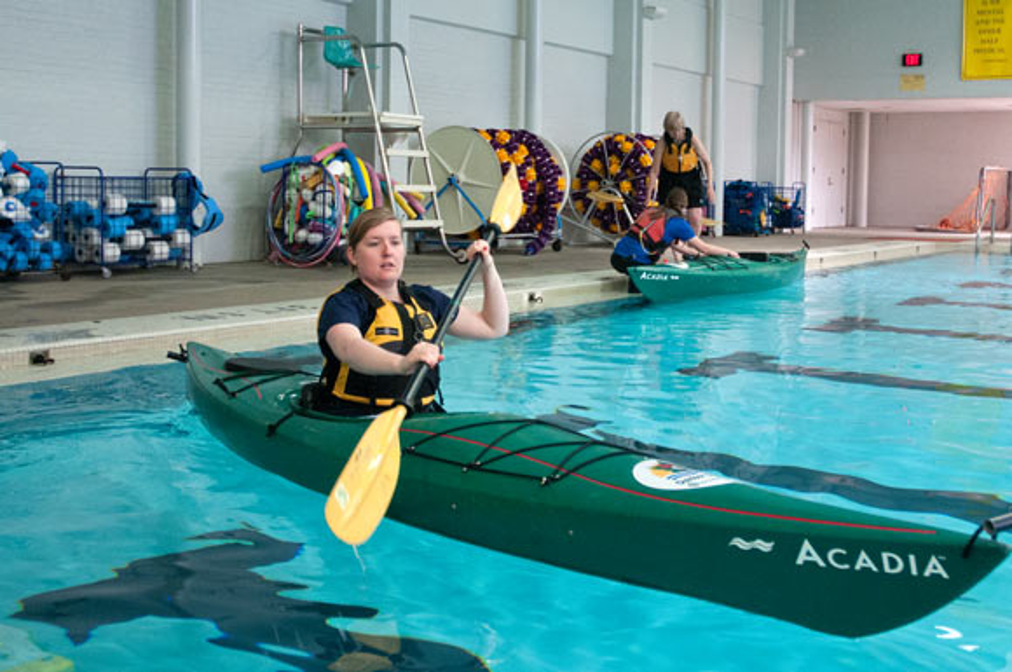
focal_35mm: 38
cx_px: 506
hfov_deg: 51.3
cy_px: 336
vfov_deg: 35.4
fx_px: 1053
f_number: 3.8
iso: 1100
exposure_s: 1/125
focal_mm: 25
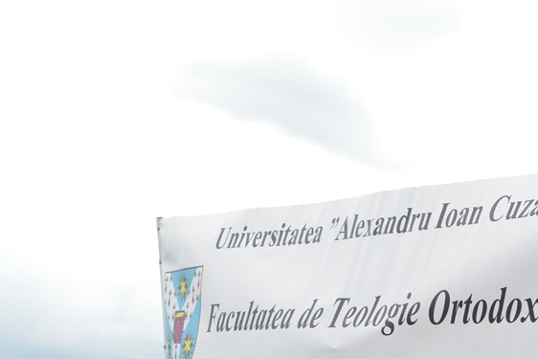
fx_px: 2018
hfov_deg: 15.1
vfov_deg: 10.1
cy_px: 348
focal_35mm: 135
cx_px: 387
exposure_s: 1/500
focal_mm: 66
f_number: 5
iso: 800
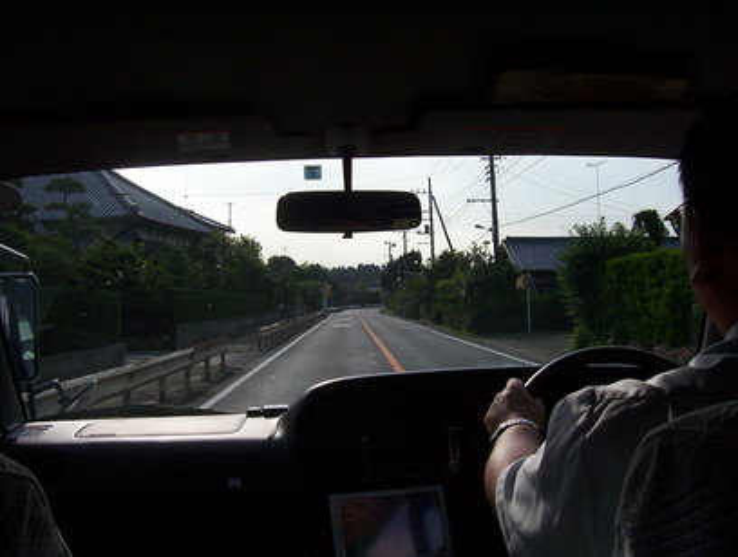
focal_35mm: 43
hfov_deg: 43.8
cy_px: 278
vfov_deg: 33.7
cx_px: 369
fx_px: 919
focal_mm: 5.77
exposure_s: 1/792
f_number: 5.17
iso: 100
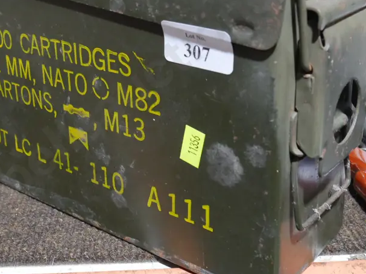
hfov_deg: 35.4
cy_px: 89
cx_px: 138
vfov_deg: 26.8
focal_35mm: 54
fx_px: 571
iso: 2000
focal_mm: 16
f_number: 5.6
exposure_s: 1/60
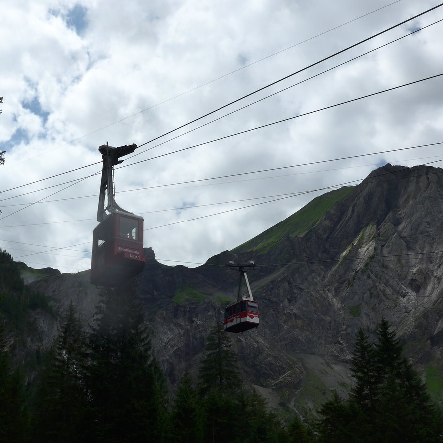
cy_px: 221
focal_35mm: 43
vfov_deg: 39.2
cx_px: 165
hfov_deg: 38.9
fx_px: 623
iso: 125
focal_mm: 7.5
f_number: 4.5
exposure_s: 1/2000
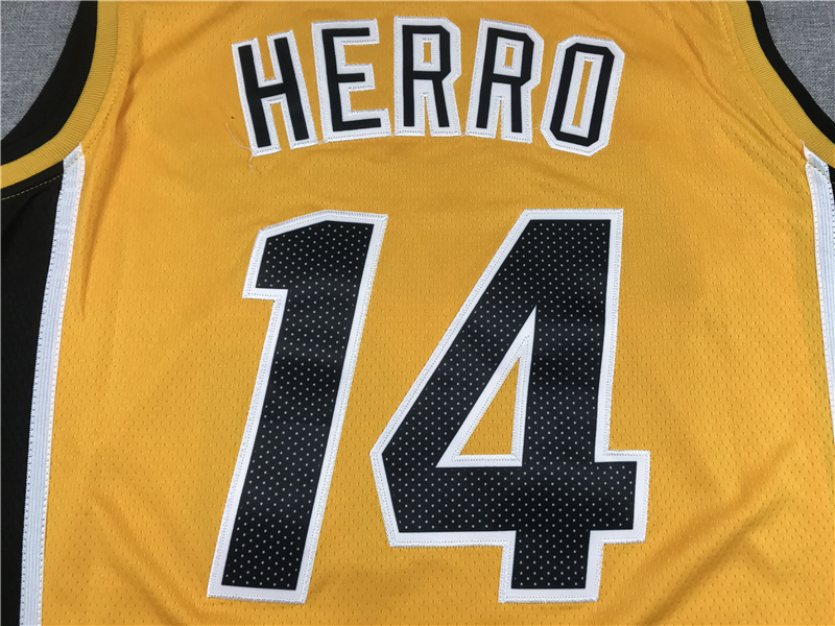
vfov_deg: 49.7
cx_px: 418
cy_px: 313
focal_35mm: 28
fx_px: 675
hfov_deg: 63.4
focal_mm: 3.99
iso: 40
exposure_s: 1/100
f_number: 1.8
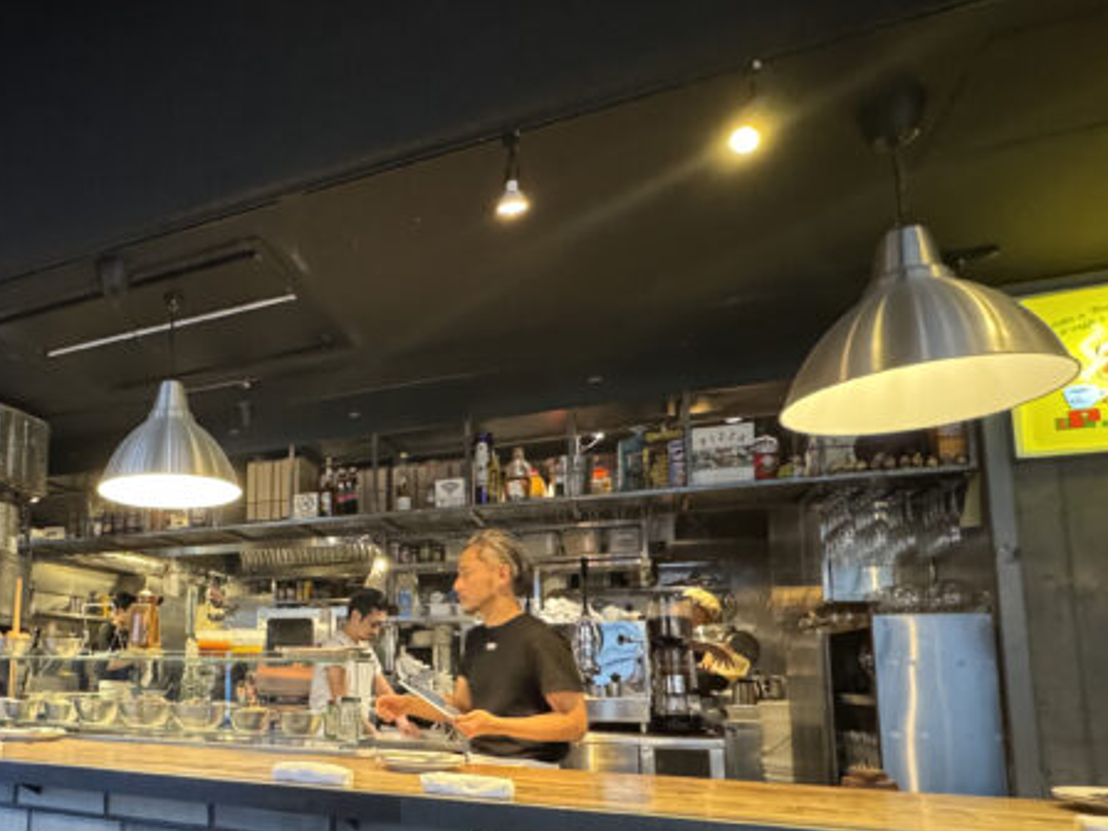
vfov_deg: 54.9
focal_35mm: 24
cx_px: 242
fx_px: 768
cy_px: 591
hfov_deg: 65.9
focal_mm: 2.22
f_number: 2.2
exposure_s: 1/50
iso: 1000
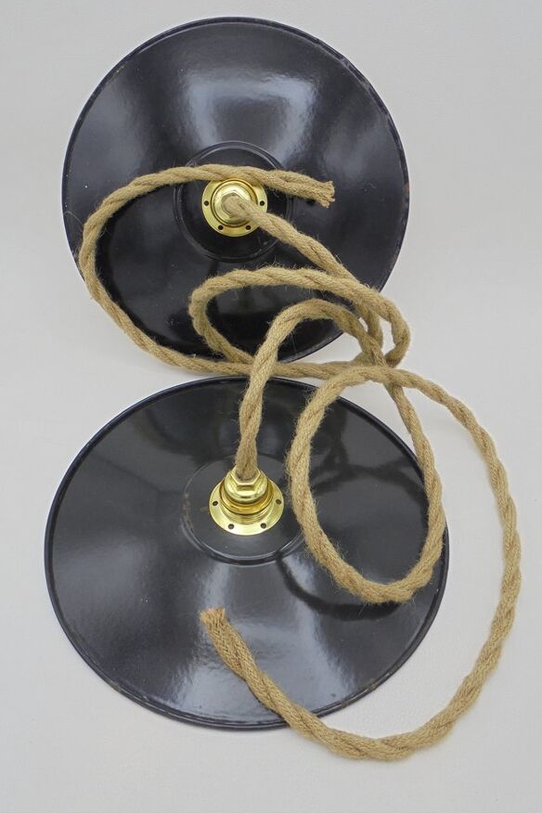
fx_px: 700
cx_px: 269
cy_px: 397
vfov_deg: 60.3
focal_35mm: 31
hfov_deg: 42.3
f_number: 3.7
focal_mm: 5.3
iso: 100
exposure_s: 1/30
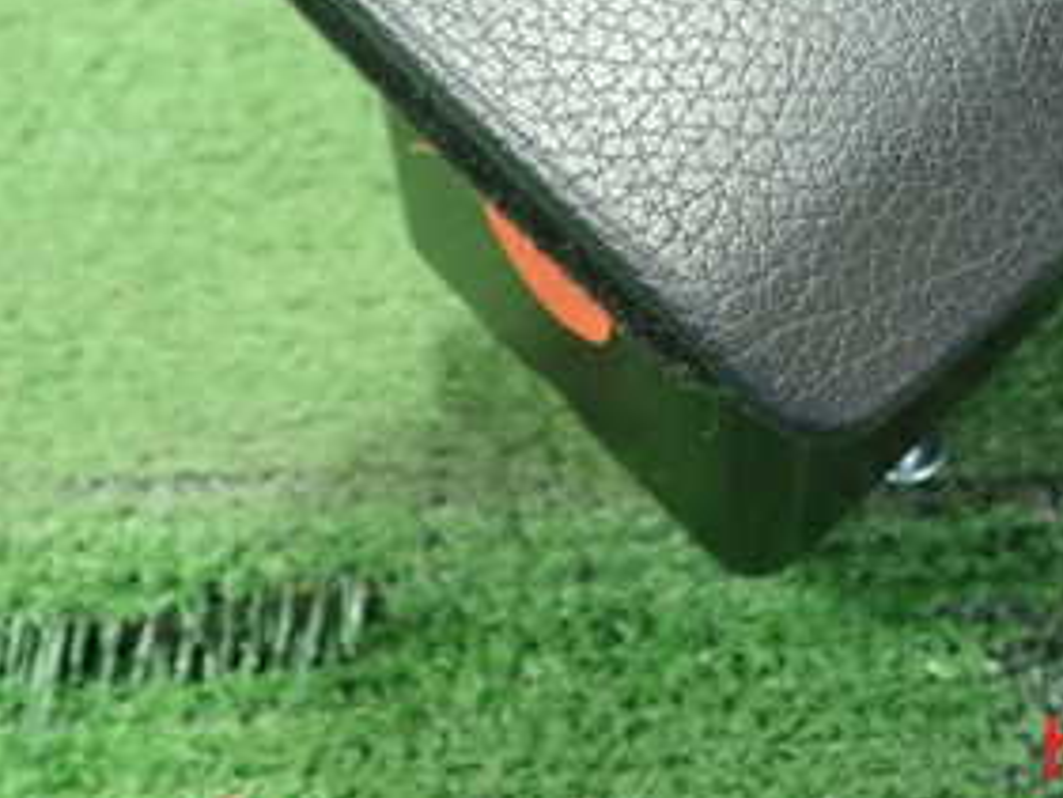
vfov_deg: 21.9
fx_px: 1966
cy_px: -49
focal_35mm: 64
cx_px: 764
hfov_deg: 29.9
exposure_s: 1/125
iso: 640
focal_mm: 5.5
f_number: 2.3
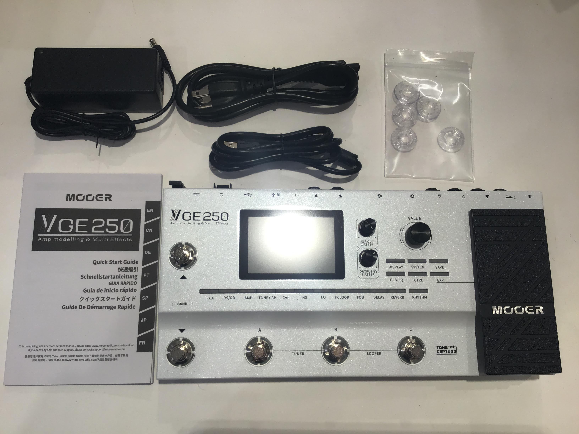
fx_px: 519
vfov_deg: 45.4
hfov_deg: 58.4
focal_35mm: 31
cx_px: 290
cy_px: 217
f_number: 2.4
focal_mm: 3.3
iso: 32
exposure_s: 1/60
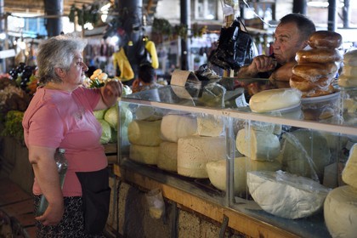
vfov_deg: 24.2
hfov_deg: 35.6
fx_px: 555
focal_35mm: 56
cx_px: 178
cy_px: 119
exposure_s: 1/60
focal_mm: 56
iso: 800
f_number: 3.5
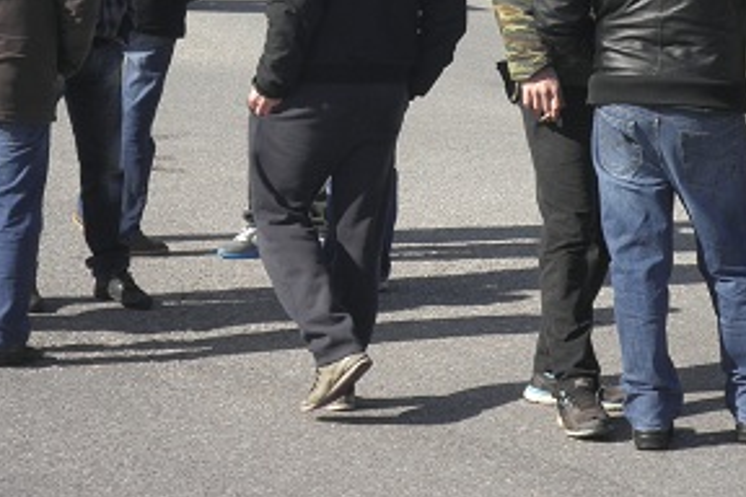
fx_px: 3046
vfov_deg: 9.3
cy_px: 10
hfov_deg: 14.0
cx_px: 360
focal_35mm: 147
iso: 64
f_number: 4.2
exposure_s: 1/320
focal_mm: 13.3
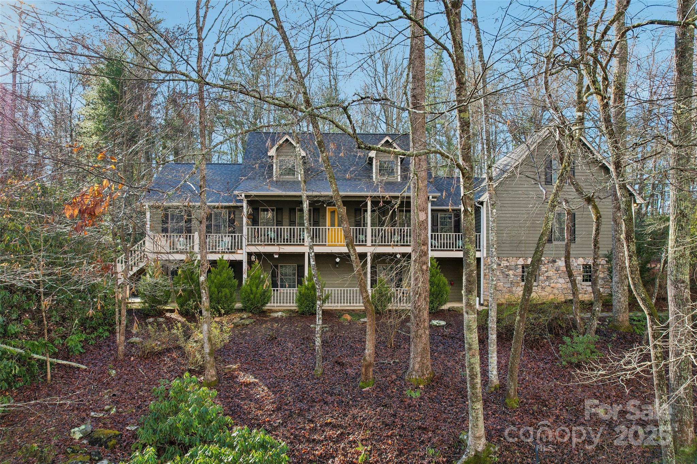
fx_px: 426
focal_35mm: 22
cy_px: 232
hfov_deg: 78.6
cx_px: 348
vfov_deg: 57.2
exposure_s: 1/200
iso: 100
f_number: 2.8
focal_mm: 8.4
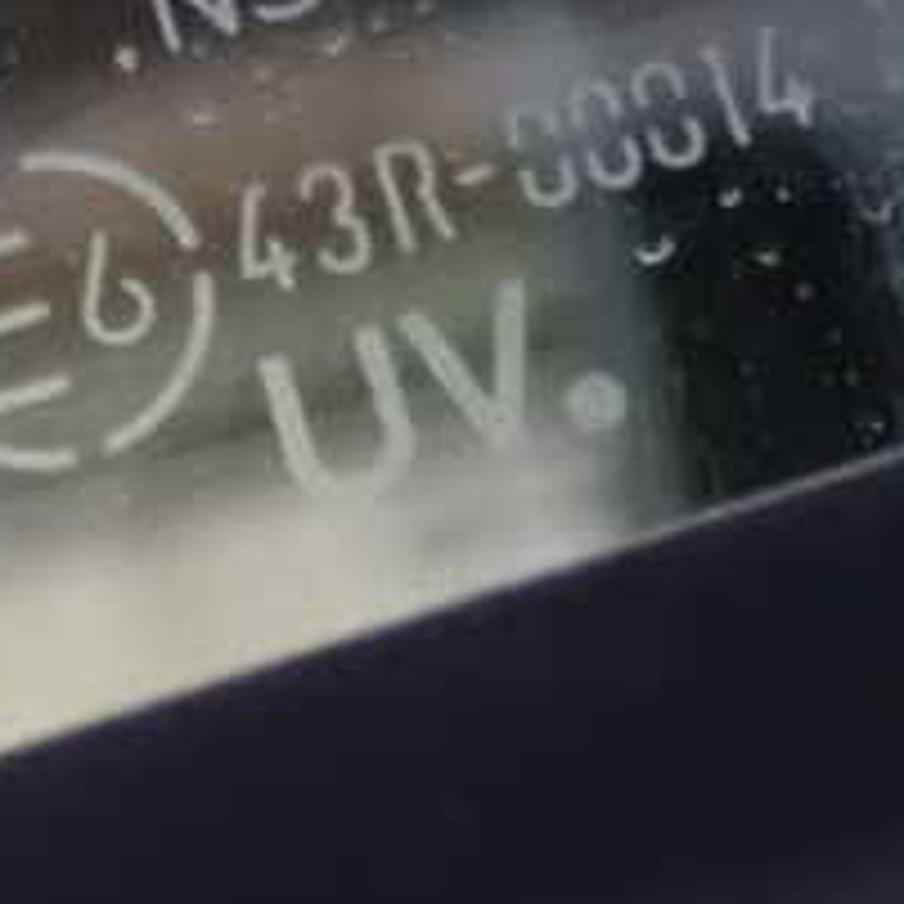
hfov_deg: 11.4
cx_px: 355
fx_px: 4521
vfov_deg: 11.3
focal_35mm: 153
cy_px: 67
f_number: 3.5
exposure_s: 1/10
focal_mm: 10.35
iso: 1600
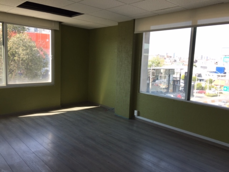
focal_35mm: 29
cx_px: 114
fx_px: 192
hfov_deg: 61.6
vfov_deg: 48.2
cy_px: 86
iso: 32
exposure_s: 1/208
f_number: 2.2
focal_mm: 4.15
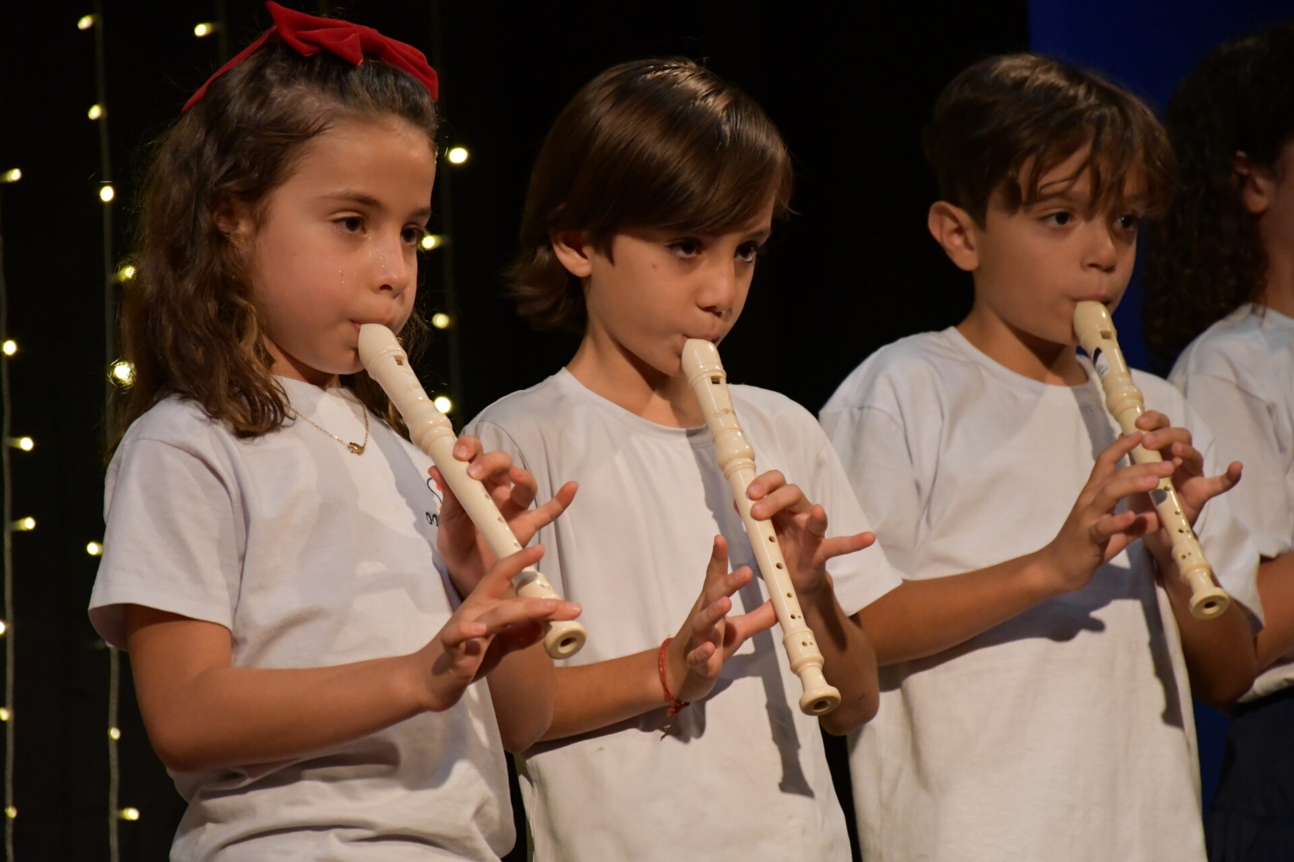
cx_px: 647
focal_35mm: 183
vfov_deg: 7.5
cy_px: 431
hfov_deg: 11.2
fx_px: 6577
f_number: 5.6
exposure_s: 1/125
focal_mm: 122
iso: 4000
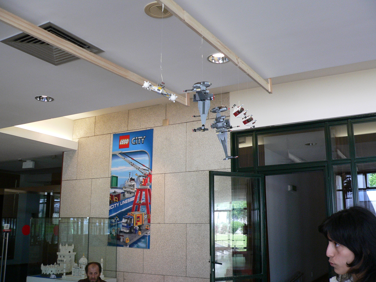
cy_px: 141
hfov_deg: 51.4
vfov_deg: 39.7
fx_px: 391
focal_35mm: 36
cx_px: 188
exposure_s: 1/60
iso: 200
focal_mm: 6
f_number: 2.8
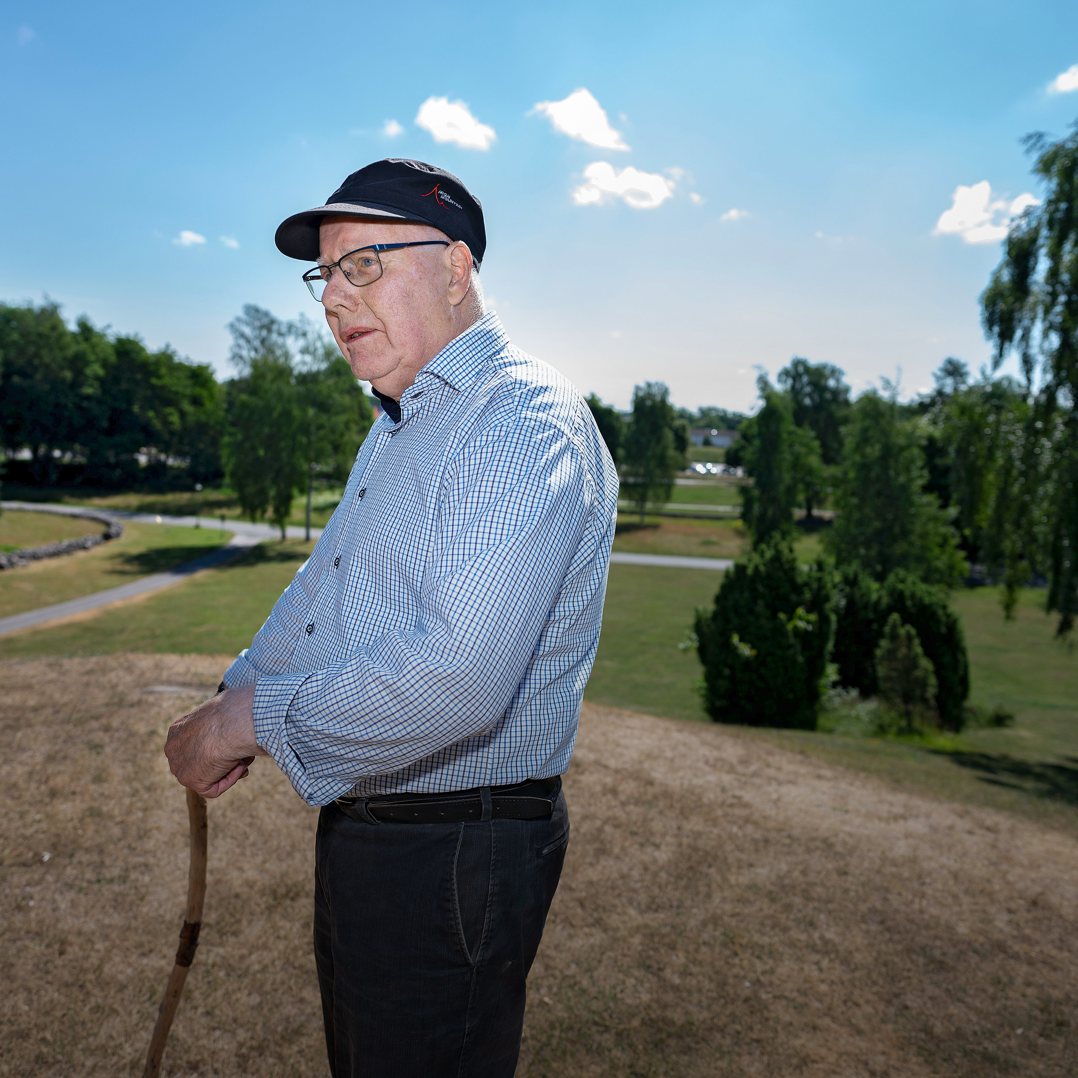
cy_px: 530
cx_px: 528
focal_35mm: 26
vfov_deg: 60.9
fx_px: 916
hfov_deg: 60.9
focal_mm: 20
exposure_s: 1/800
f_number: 2.8
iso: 100
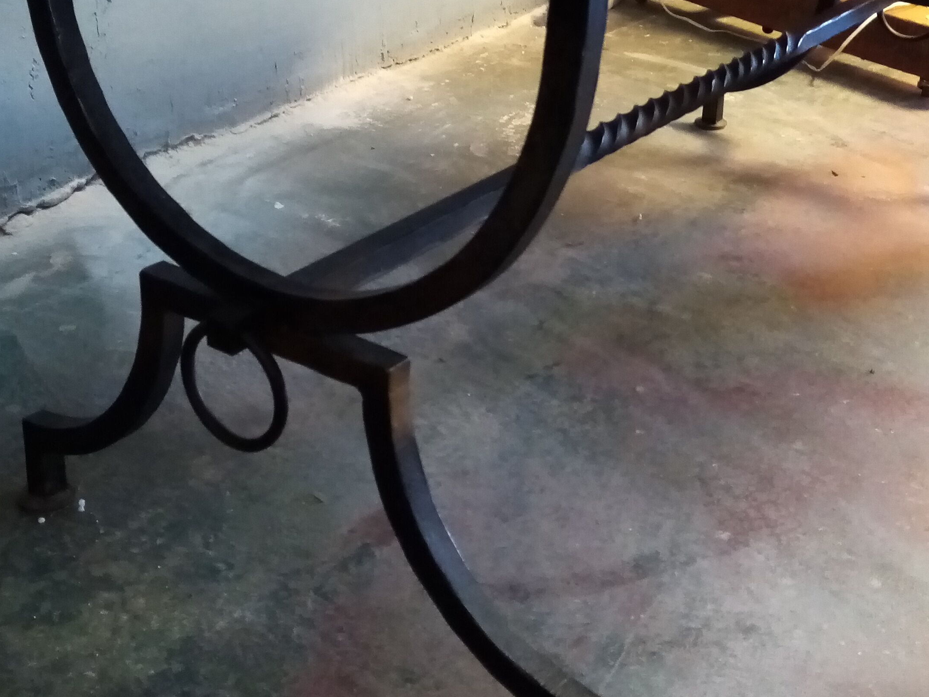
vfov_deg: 28.8
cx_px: 451
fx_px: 1342
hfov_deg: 38.2
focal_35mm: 50
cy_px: 212
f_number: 1.8
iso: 863
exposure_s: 1/20
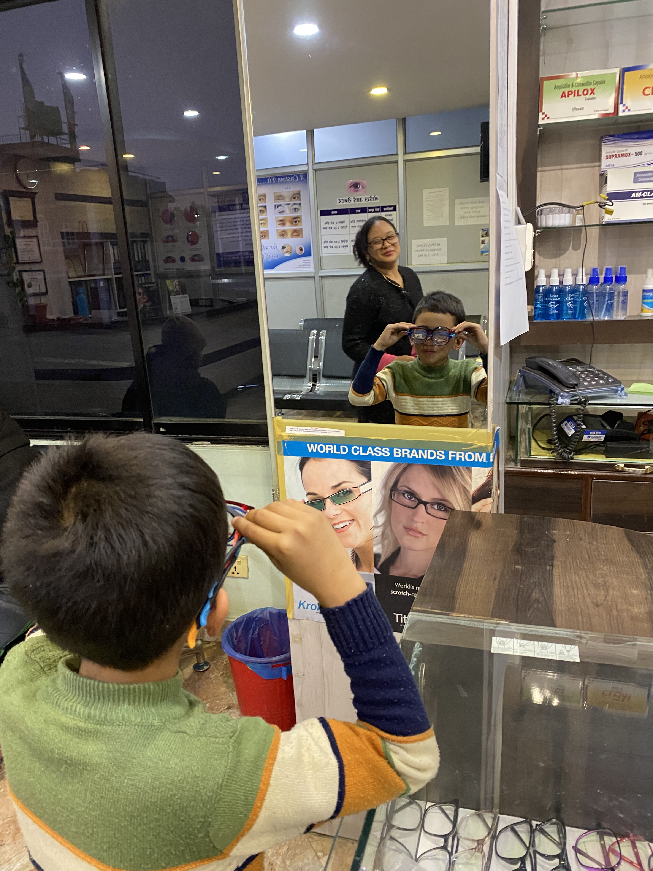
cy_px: 436
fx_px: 654
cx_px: 326
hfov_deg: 53.1
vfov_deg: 67.3
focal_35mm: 26
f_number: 1.8
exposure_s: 1/50
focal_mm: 4.25
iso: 400
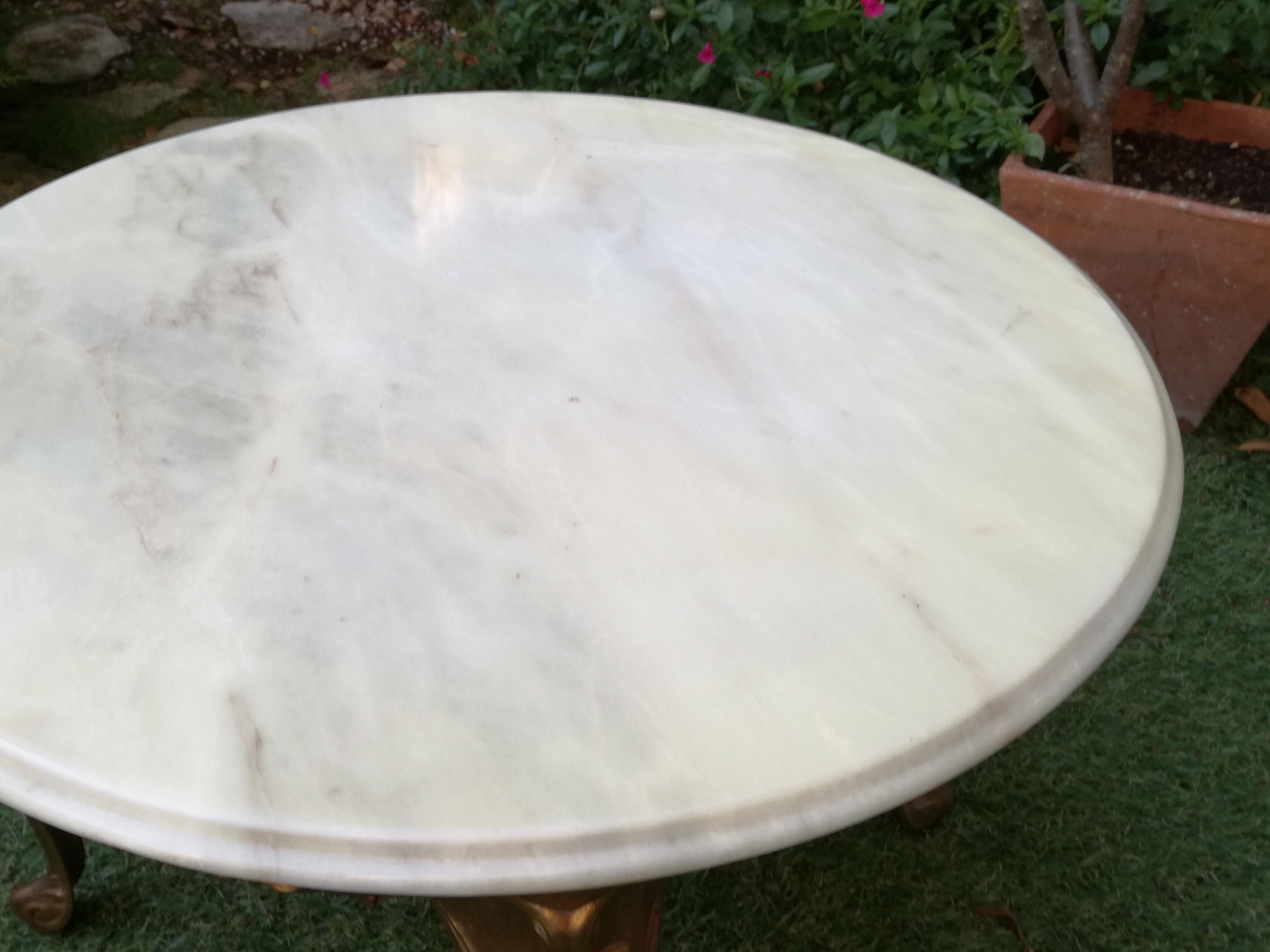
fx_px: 1174
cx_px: 529
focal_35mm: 32
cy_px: 428
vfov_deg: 44.1
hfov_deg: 56.5
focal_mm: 3.79
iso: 64
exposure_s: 1/50
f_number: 2
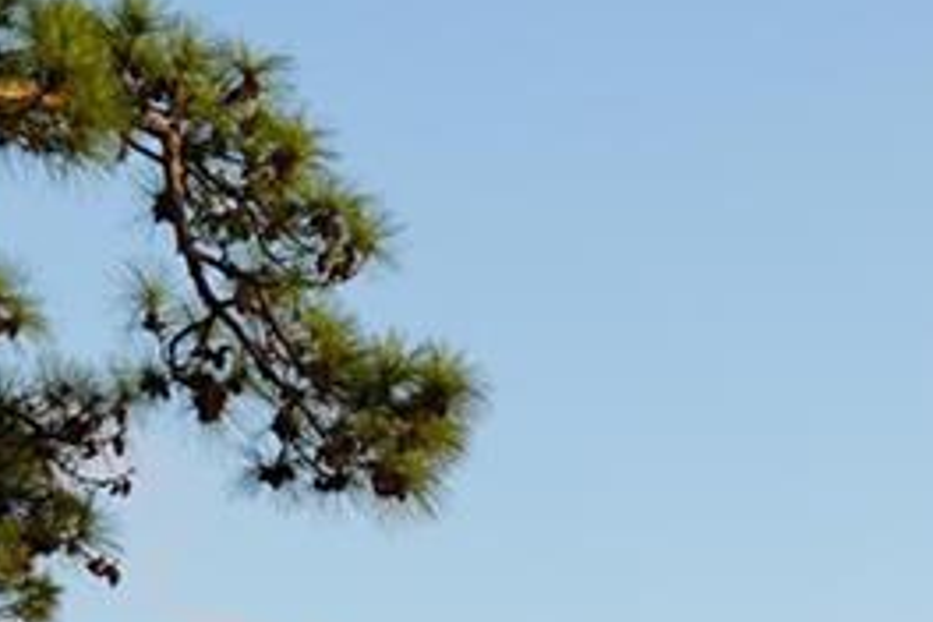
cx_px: 1035
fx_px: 4872
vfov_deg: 6.9
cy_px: 1527
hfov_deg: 10.8
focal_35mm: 188
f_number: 7.1
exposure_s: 1/100
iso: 100
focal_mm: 31
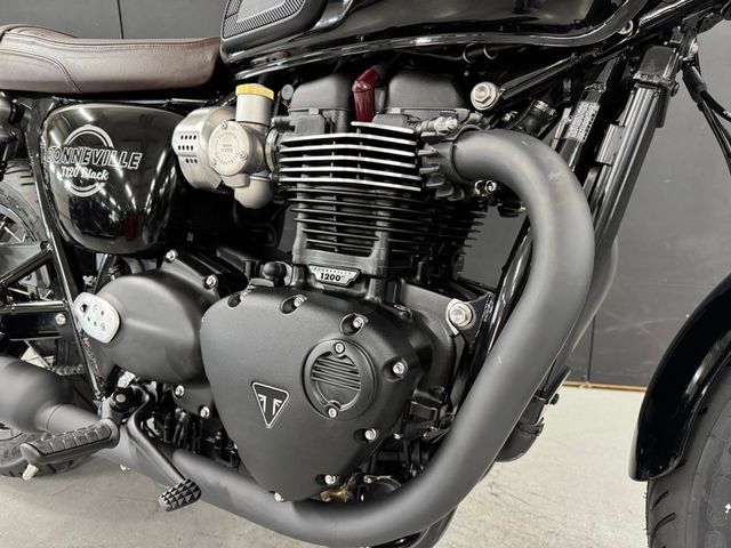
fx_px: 507
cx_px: 366
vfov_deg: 56.8
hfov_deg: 71.6
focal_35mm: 24
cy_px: 274
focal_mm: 6.76
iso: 500
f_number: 1.78
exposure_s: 1/50
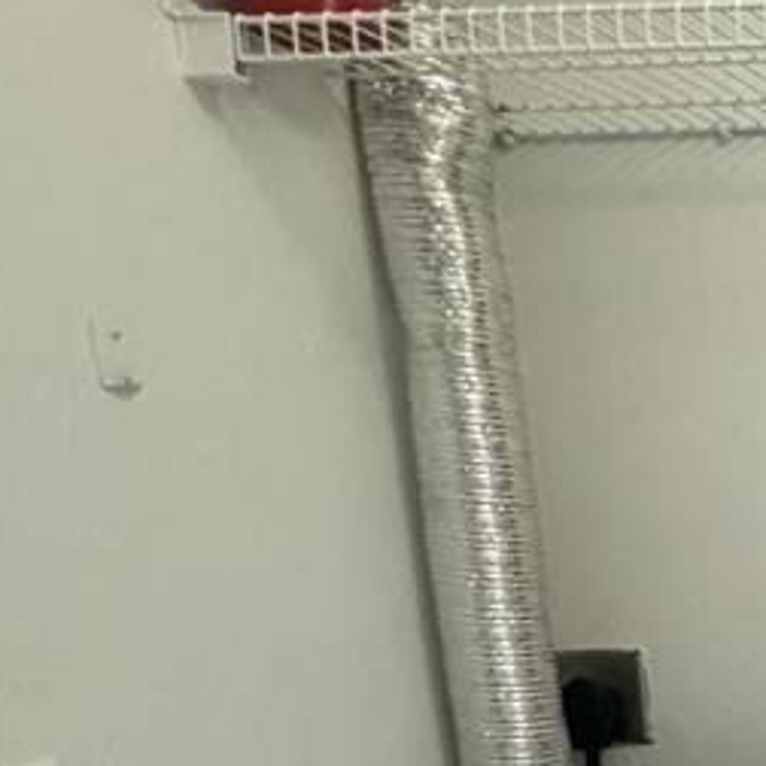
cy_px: 717
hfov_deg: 20.9
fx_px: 1477
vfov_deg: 27.8
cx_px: 1347
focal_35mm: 59
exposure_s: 1/60
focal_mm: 2.22
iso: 500
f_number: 2.2
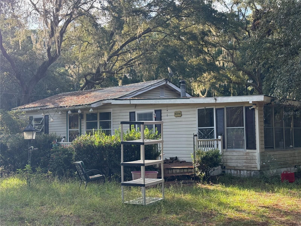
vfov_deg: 30.3
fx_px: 417
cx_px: 150
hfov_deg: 39.7
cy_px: 113
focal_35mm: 48
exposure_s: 1/762
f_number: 1.78
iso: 100
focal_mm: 6.76
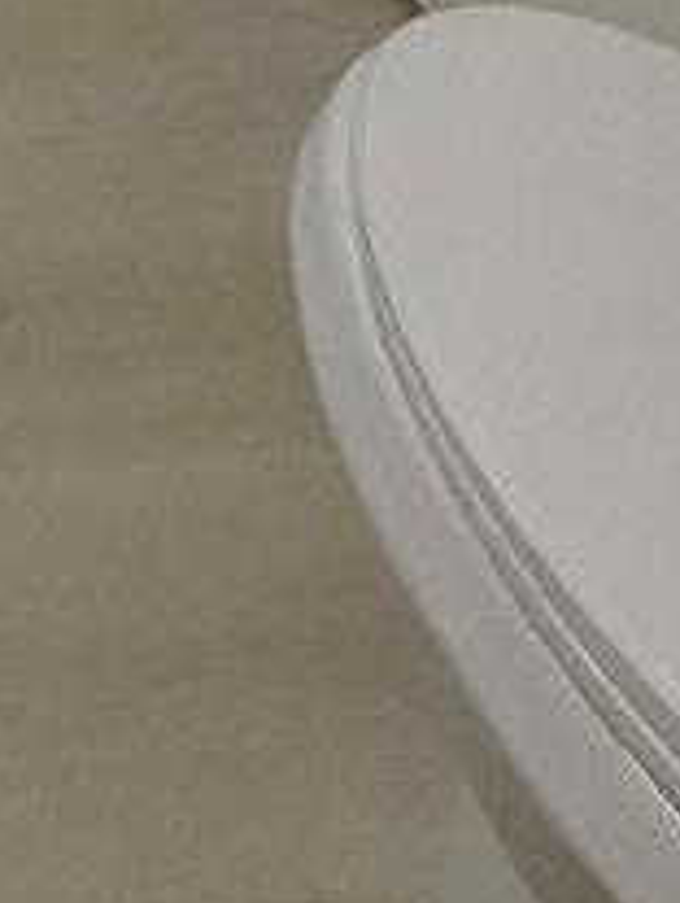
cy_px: -1588
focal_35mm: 81
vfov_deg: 12.8
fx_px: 2115
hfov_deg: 14.3
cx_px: -802
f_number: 2.2
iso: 200
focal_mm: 2.22
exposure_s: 1/121
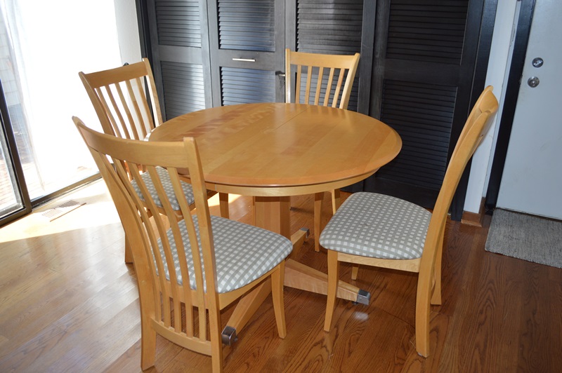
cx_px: 281
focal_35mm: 27
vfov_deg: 47.9
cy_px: 186
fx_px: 421
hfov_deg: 67.4
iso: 400
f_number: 4
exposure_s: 1/125
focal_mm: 18
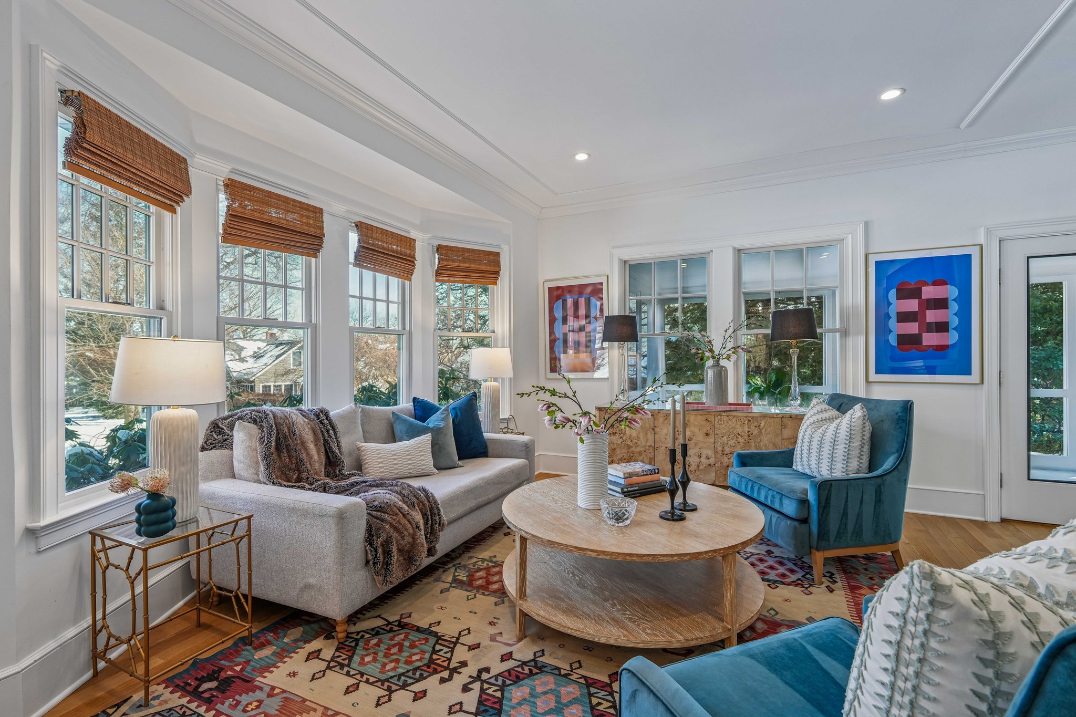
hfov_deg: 96.7
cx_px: 538
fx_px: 478
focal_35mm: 16
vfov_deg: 73.7
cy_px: 358
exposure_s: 1/30
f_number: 8
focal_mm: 16
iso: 400
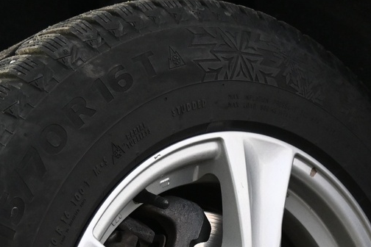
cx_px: 183
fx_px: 944
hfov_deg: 22.2
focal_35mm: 92
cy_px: 347
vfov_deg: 14.2
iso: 1400
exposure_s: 1/30
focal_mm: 19
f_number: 3.8
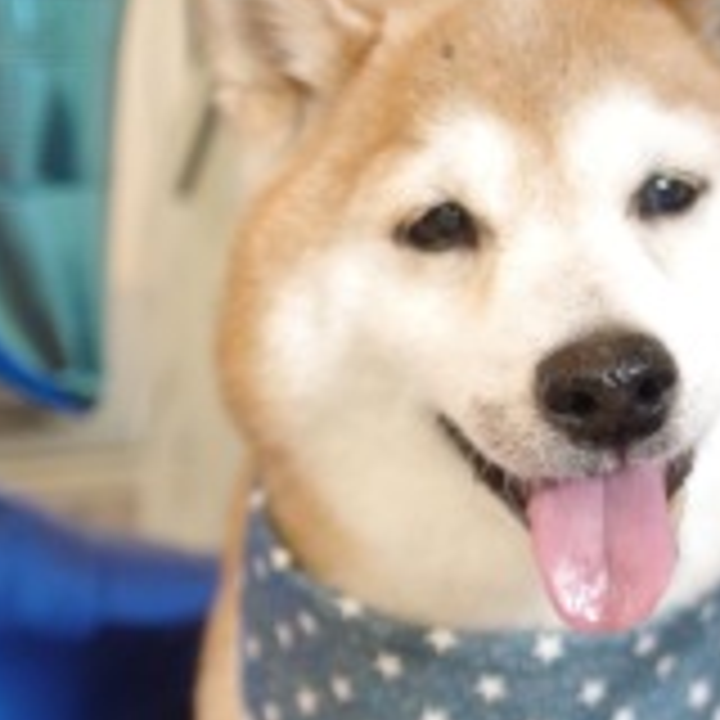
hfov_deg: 16.7
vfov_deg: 16.6
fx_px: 2447
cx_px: 508
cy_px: 549
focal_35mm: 104
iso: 800
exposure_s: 1/60
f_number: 2.8
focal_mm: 33
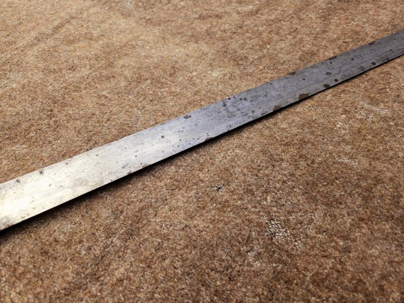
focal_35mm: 23
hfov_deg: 73.9
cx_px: 202
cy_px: 152
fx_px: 268
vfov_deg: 58.9
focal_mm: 5.4
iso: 25
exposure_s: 1/1205
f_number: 1.8
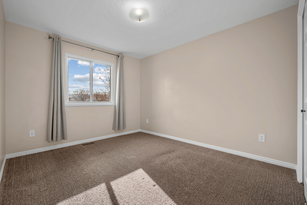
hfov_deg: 98.5
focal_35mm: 16
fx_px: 132
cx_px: 154
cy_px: 102
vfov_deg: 75.5
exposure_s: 1/13
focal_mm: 15.5
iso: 500
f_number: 8
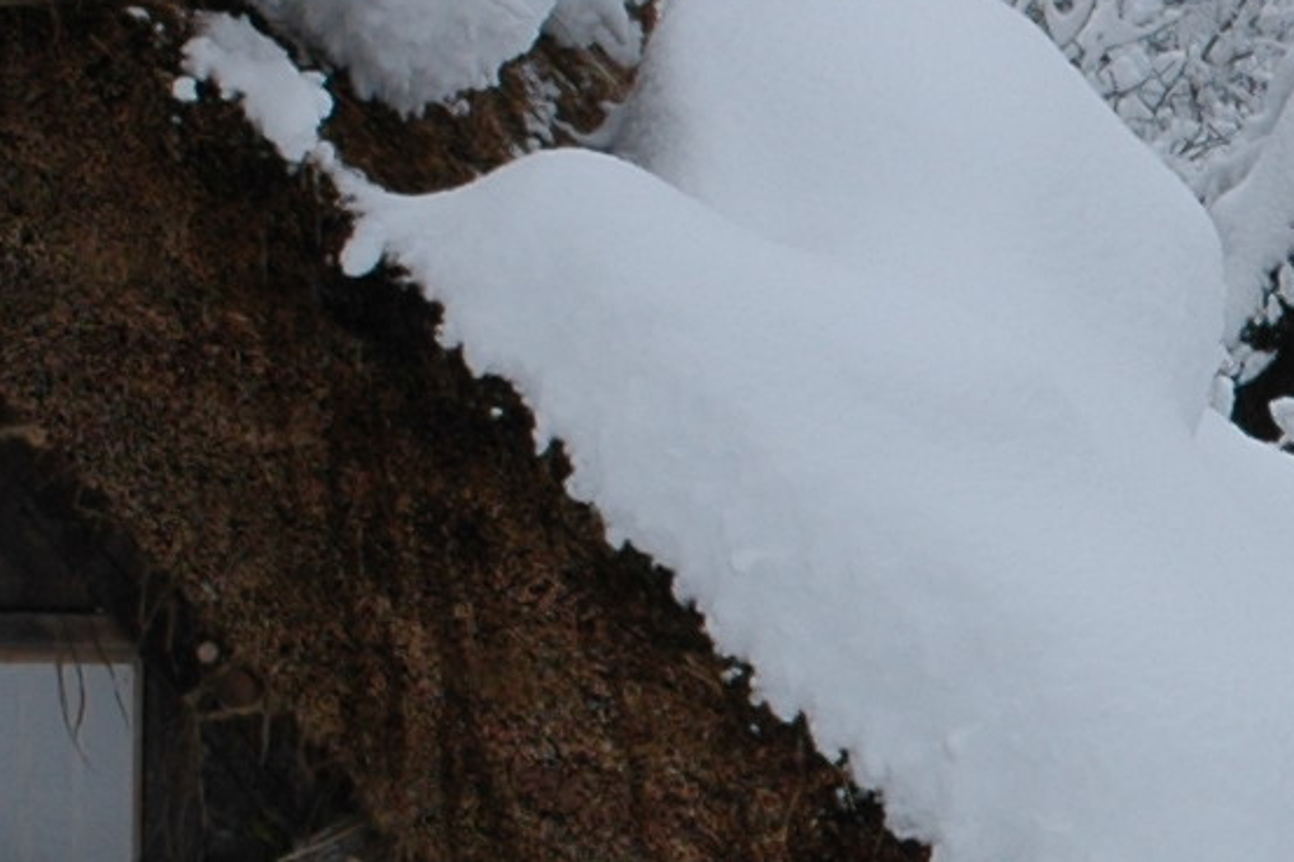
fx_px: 14624
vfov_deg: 3.4
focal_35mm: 407
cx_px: 2483
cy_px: 453
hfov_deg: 5.0
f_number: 10
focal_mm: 50
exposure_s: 1/400
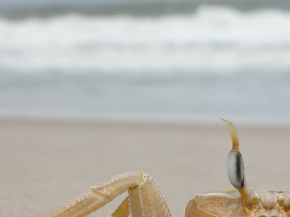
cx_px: 243
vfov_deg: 6.0
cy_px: 190
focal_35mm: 246
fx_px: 2061
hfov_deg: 8.0
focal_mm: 26.3
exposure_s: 1/327
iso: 64
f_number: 6.5
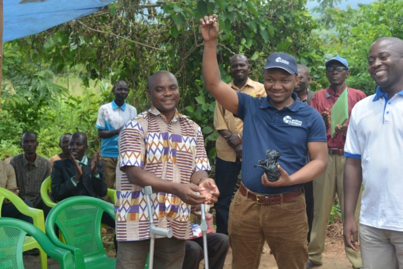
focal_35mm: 51
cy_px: 134
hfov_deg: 38.9
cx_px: 202
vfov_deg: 26.5
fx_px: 571
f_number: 6.3
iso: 200
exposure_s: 1/320
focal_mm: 34
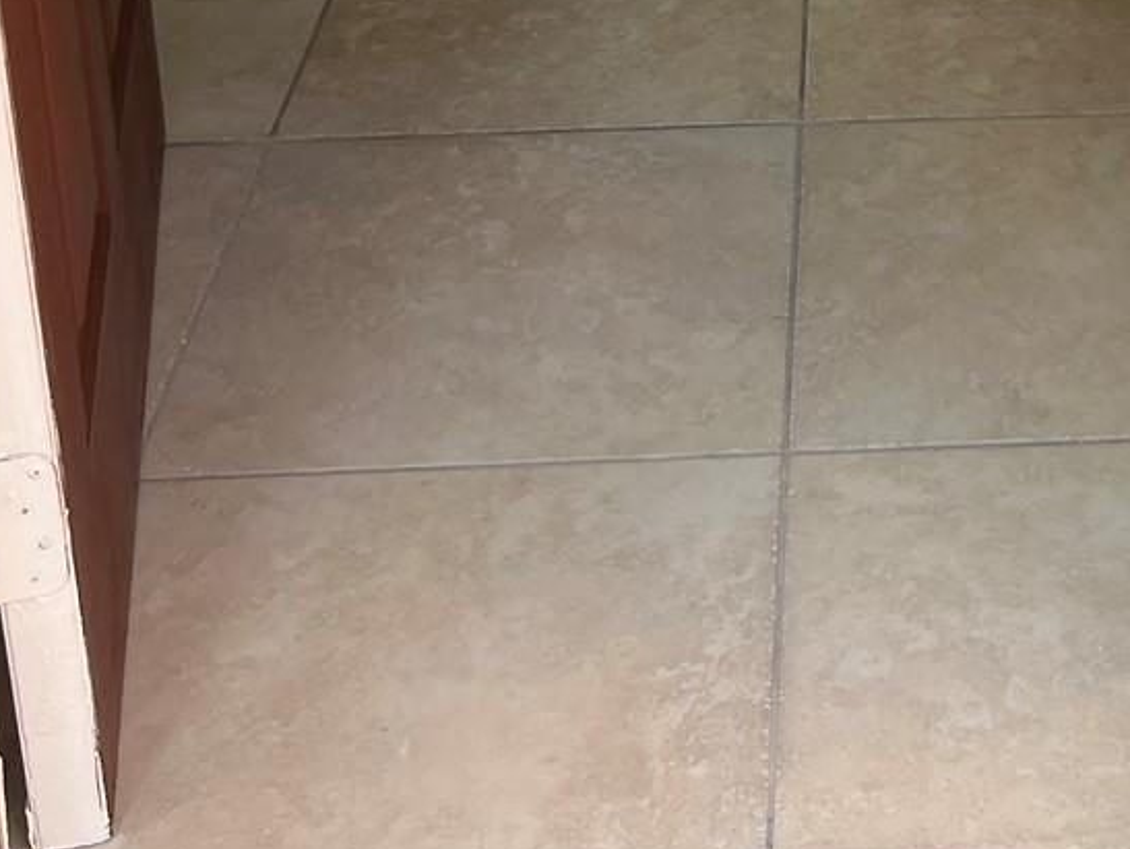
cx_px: 1099
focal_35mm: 76
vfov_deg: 17.8
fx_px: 2483
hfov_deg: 24.6
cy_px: -328
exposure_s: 1/200
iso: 40
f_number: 1.5
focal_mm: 5.7
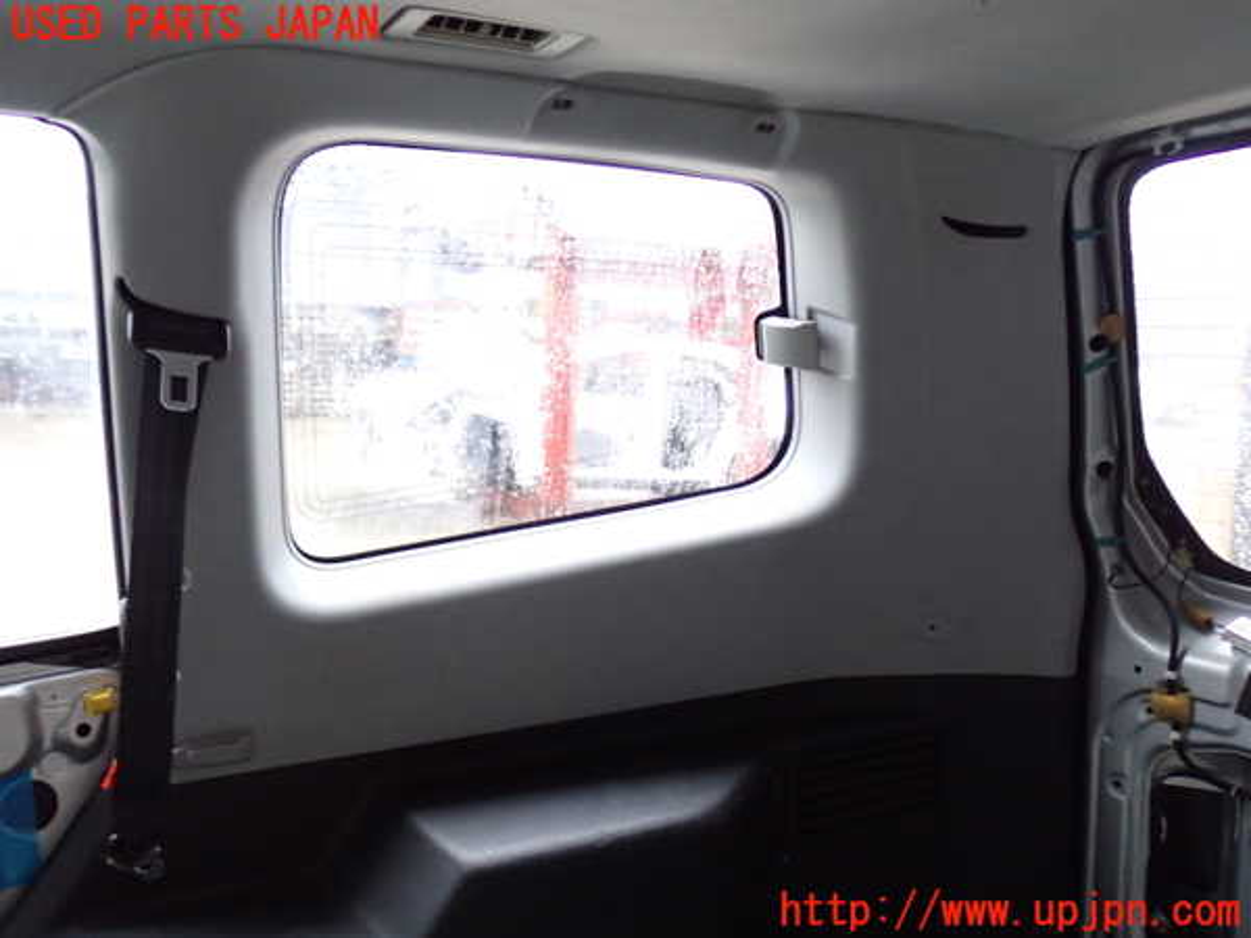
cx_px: 626
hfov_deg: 51.4
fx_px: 1301
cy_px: 469
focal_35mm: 36
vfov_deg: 39.7
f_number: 2.5
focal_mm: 6.37
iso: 800
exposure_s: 1/20
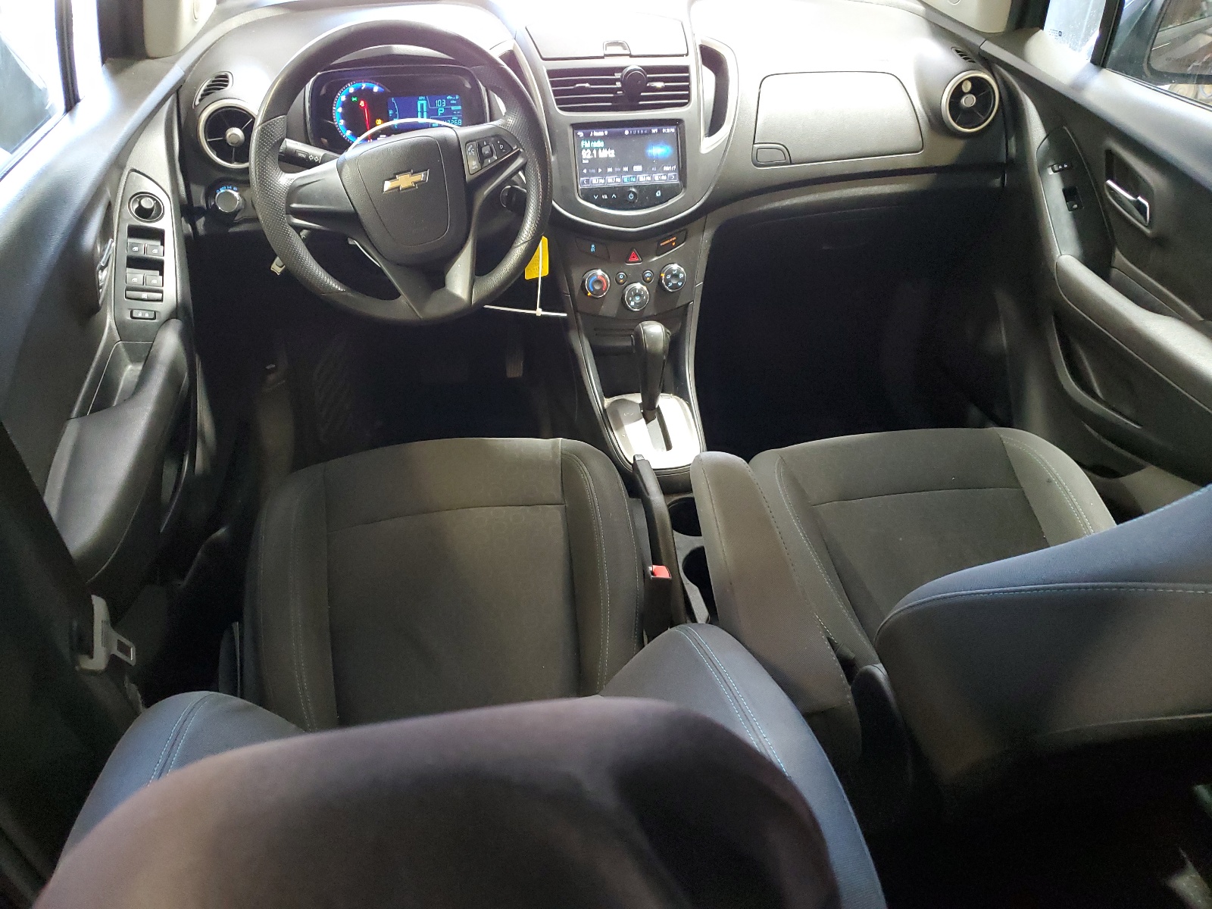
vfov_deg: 53.1
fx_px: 910
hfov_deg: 67.3
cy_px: 454
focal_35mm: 26
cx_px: 606
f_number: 1.5
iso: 382
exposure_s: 1/30
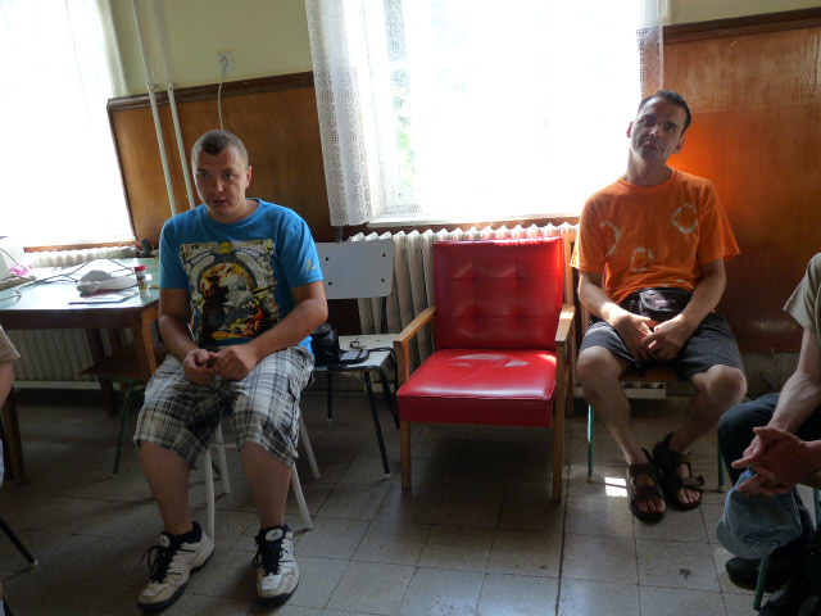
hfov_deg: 65.3
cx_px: 410
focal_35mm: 27
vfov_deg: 51.4
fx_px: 640
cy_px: 308
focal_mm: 4.8
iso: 160
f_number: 2.8
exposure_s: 1/50
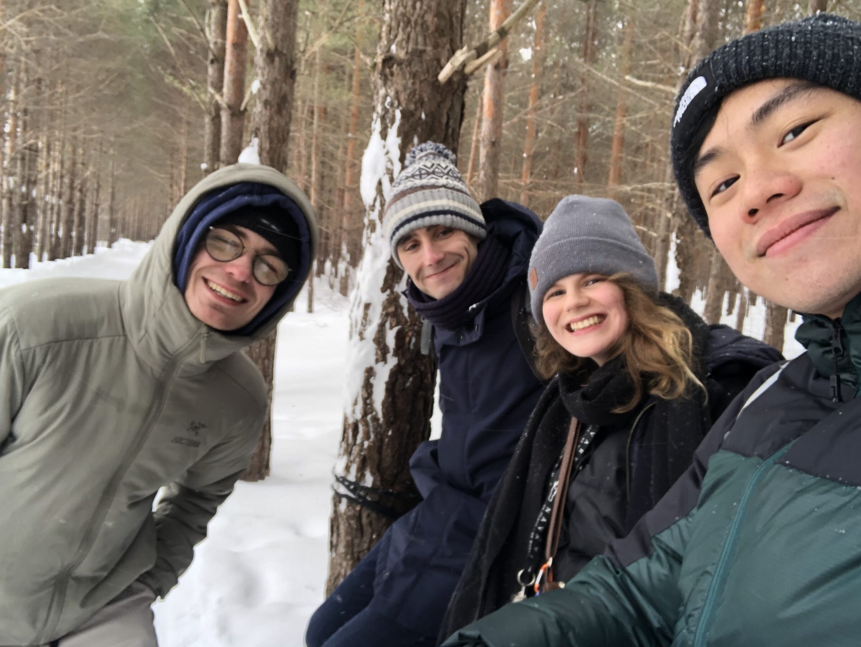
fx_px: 846
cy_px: 325
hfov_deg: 53.9
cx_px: 419
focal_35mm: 34
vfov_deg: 41.8
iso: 40
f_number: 2.2
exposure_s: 1/120
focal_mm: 2.87
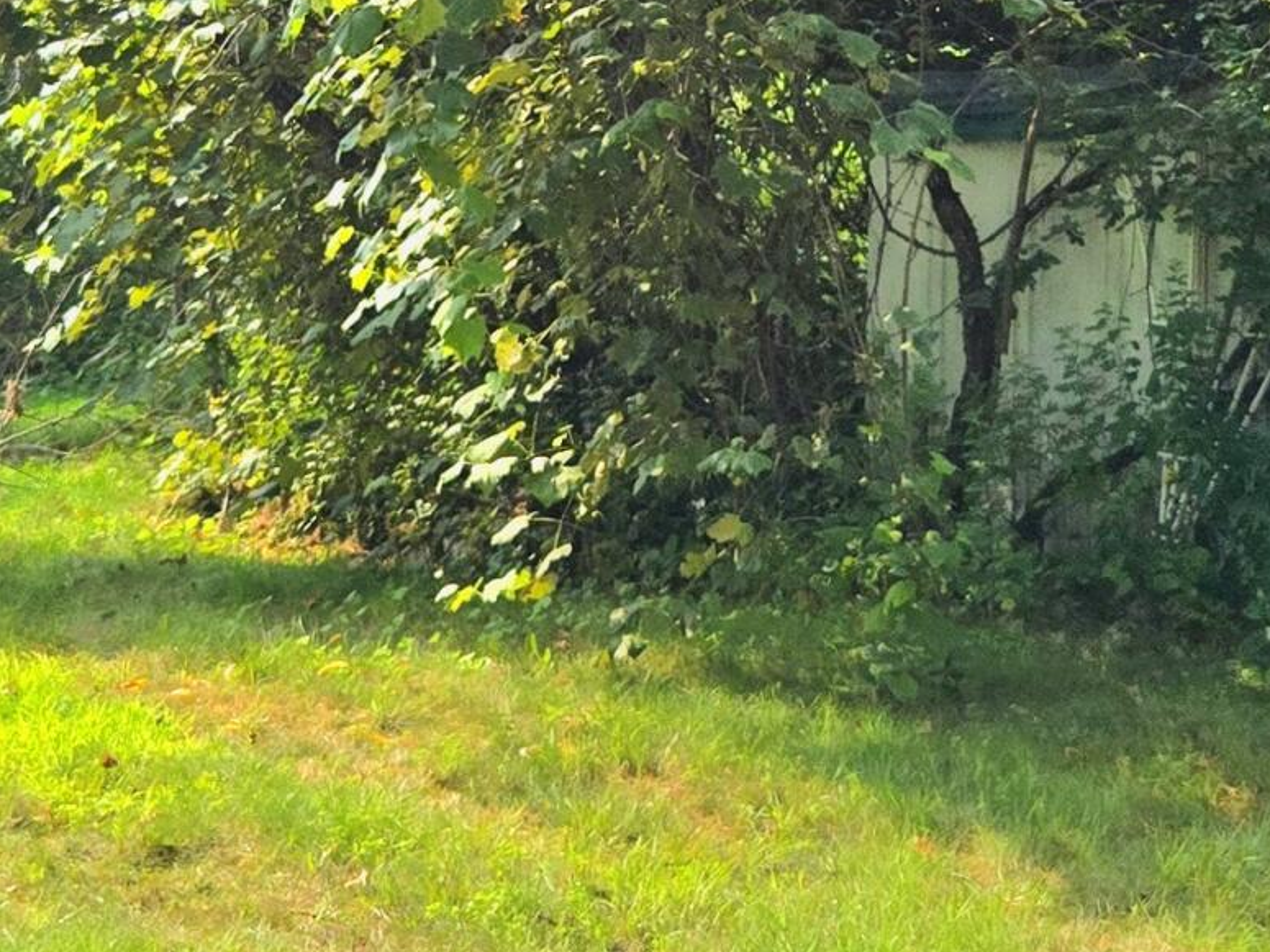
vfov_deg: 15.8
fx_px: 3265
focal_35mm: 89
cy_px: -267
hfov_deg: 22.0
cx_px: 805
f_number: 1.8
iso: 50
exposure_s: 1/3333
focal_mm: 5.4
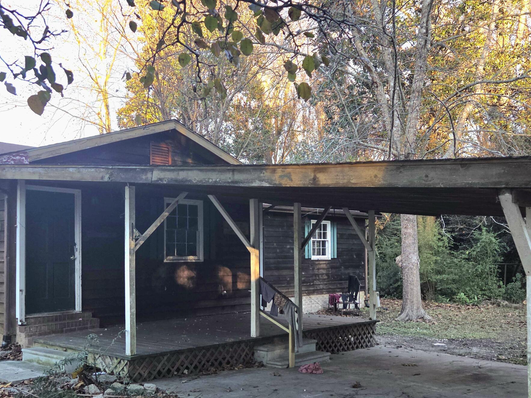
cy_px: 243
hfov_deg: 47.9
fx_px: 598
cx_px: 268
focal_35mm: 39
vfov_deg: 36.7
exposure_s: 1/120
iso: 25
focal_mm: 5.4
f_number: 1.8
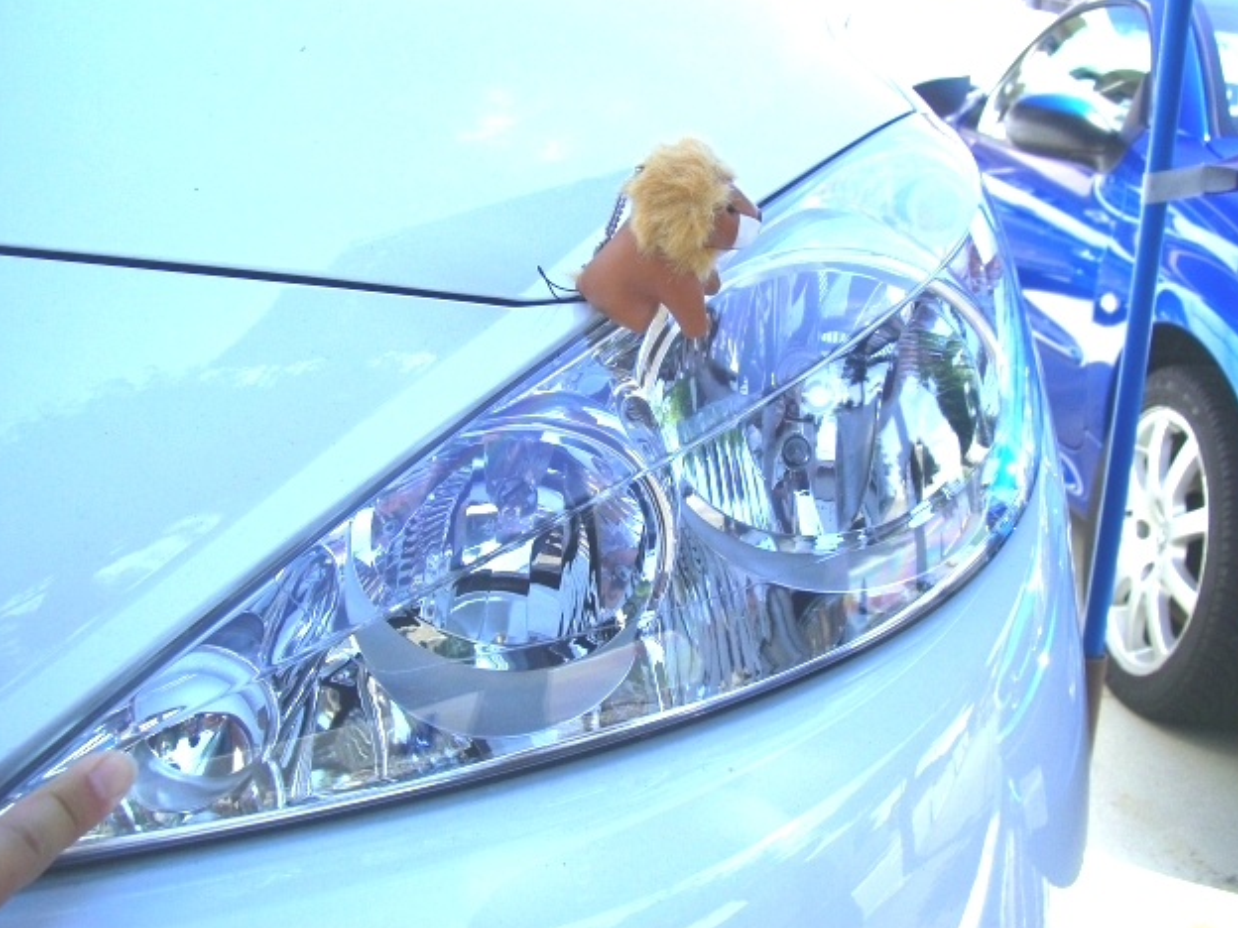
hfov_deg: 47.9
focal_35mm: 39
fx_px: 1395
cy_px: 458
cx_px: 629
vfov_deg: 36.8
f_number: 5.6
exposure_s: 1/160
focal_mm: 7.9
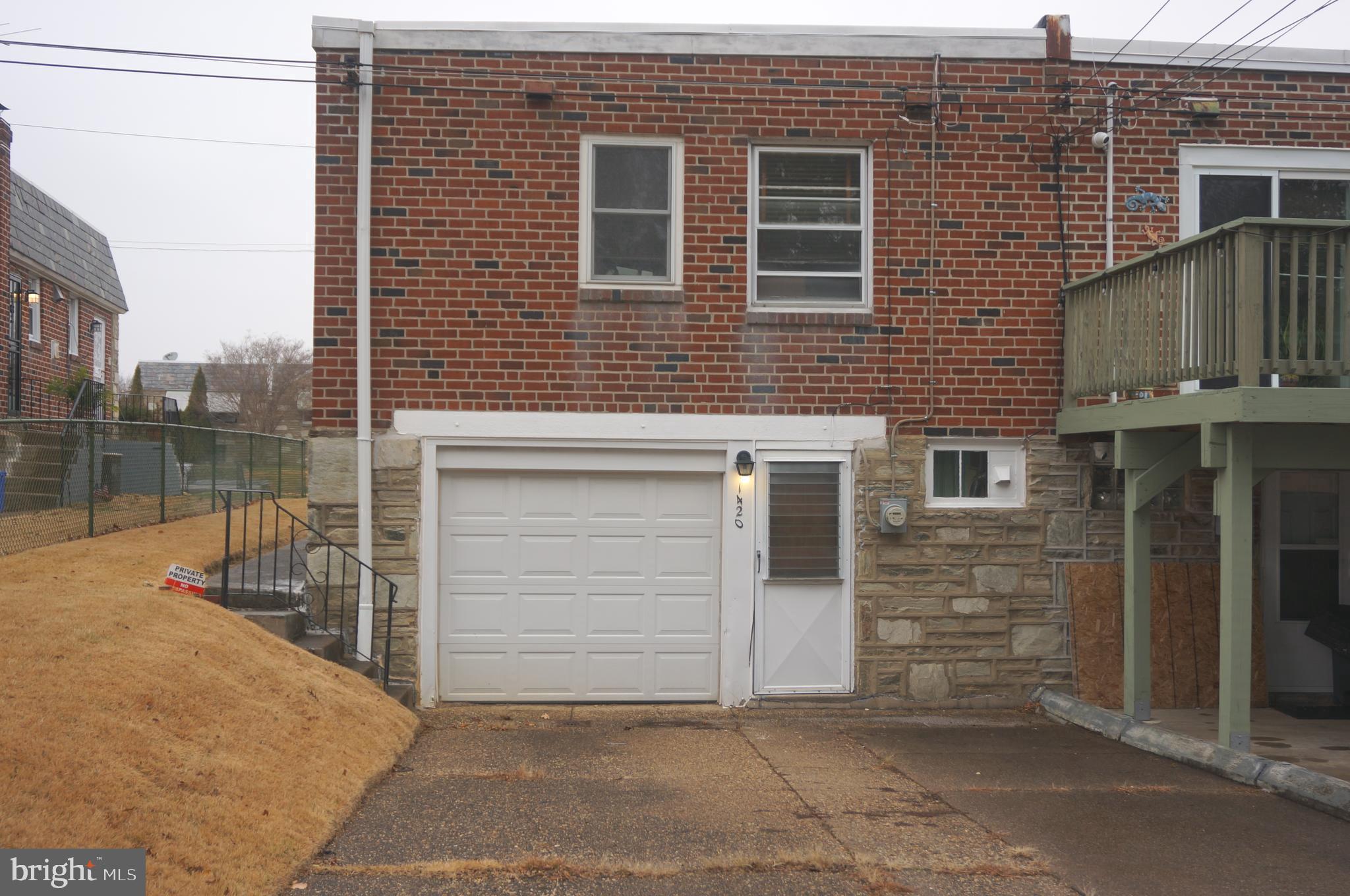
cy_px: 448
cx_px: 675
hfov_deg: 55.2
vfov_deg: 38.3
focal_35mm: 34
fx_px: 1292
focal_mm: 23
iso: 100
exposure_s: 1/160
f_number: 4.5
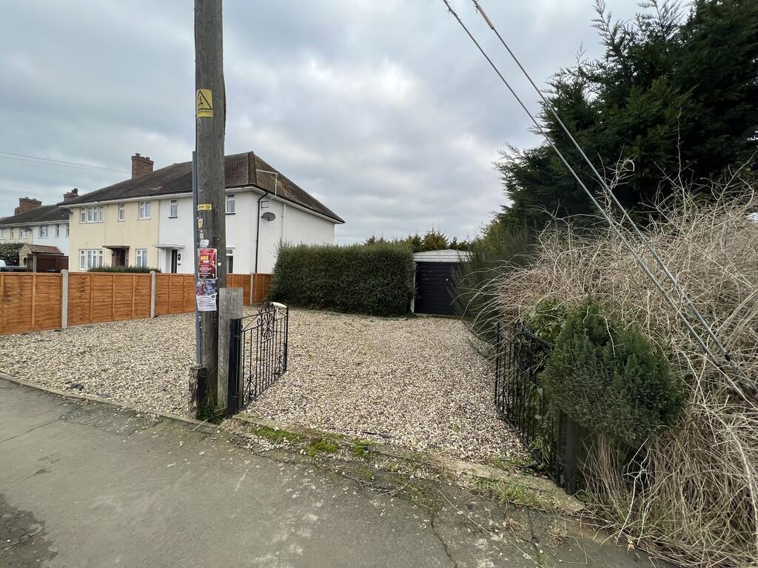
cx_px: 379
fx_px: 285
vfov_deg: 89.9
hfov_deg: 106.2
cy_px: 284
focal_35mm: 13
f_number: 1.8
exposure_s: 1/338
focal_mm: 1.57
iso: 32
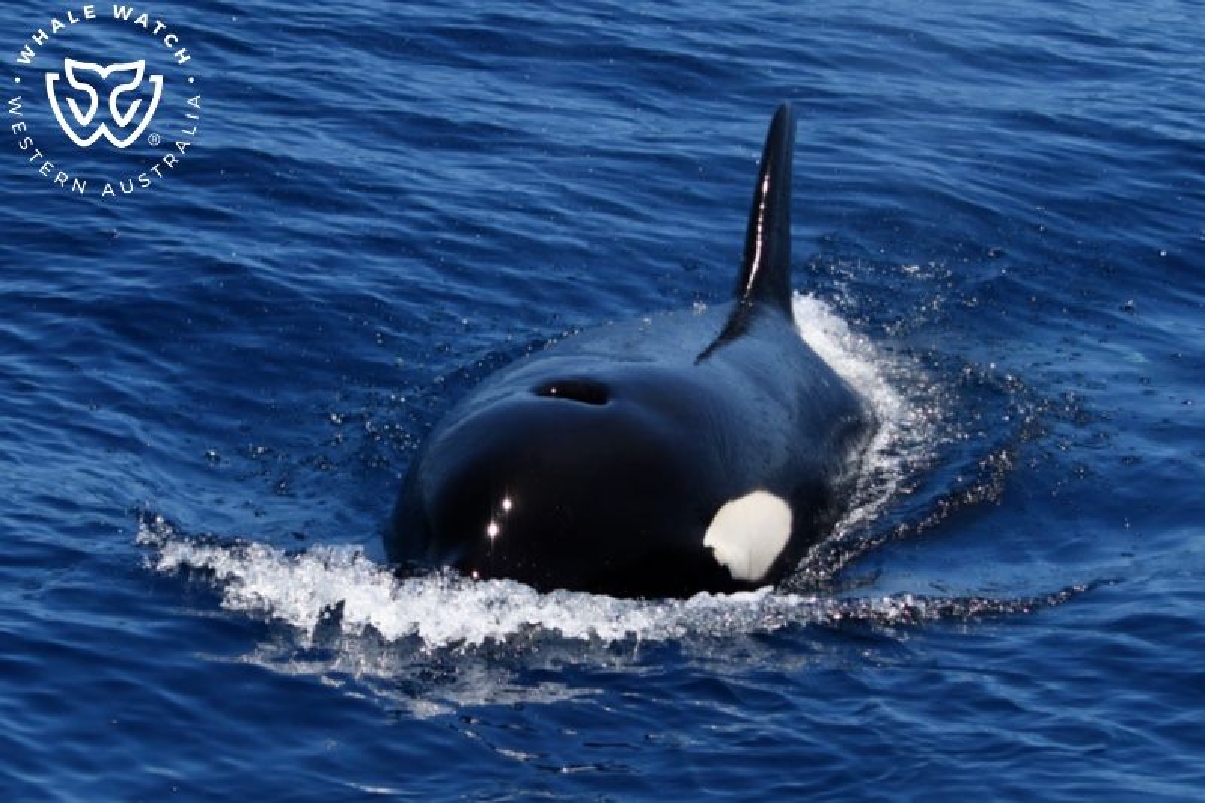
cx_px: 602
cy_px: 402
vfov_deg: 22.6
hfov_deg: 33.4
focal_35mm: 60
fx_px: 2008
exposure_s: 1/8000
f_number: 5
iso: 500
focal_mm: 60
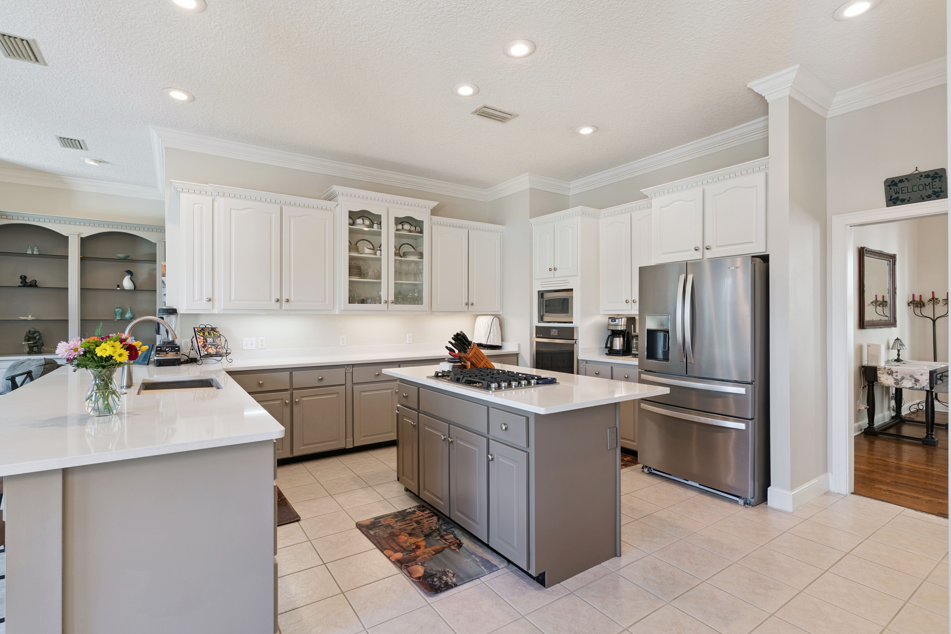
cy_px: 317
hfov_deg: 93.3
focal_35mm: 17
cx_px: 476
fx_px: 449
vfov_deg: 70.5
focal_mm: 17
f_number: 8
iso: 250
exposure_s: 1/15
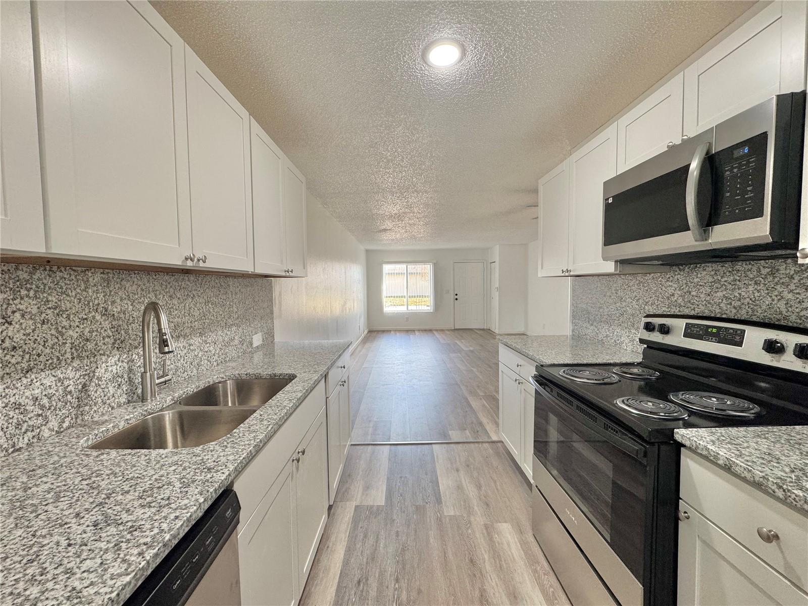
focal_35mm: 14
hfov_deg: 102.1
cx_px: 404
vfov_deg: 85.7
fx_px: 327
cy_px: 303
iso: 200
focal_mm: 2.22
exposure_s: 1/120
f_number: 2.2
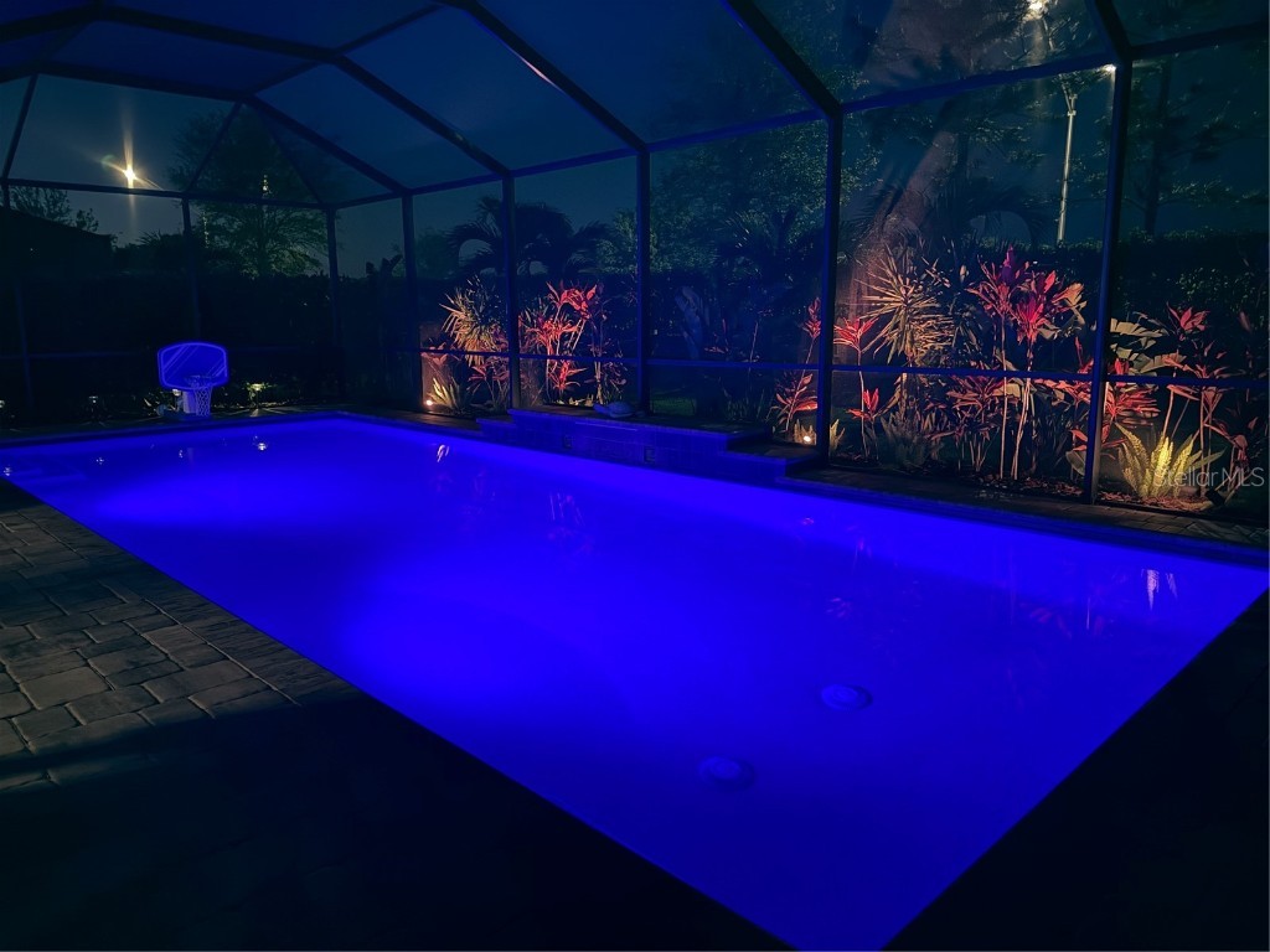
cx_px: 635
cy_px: 476
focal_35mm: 24
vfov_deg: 56.8
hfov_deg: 71.6
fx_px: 881
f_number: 1.78
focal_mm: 6.76
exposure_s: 1/15
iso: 1000
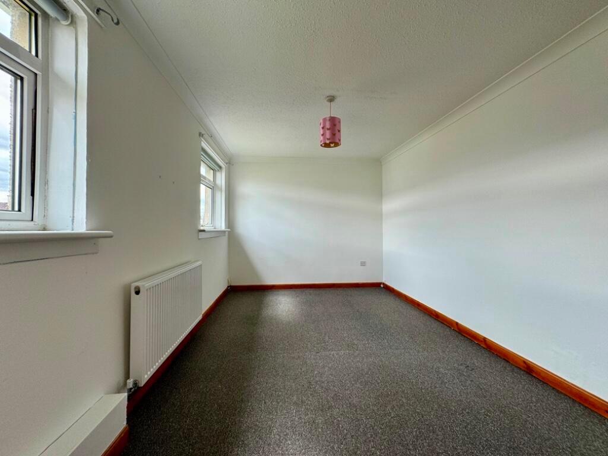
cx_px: 304
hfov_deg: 102.1
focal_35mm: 14
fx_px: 246
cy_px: 228
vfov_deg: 85.7
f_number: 2.2
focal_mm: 2.22
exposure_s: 1/99
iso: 50
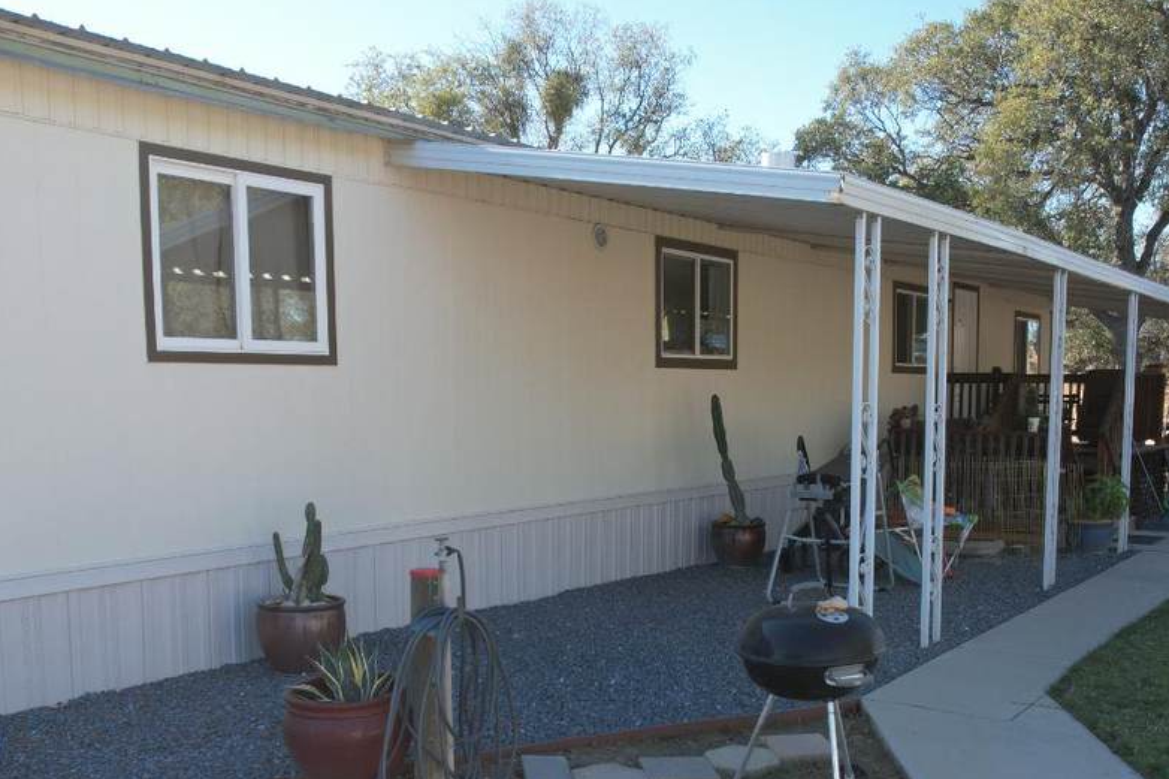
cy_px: 538
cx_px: 643
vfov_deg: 36.4
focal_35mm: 36
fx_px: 1169
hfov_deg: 53.1
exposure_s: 1/640
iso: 130
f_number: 2.8
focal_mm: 8.38
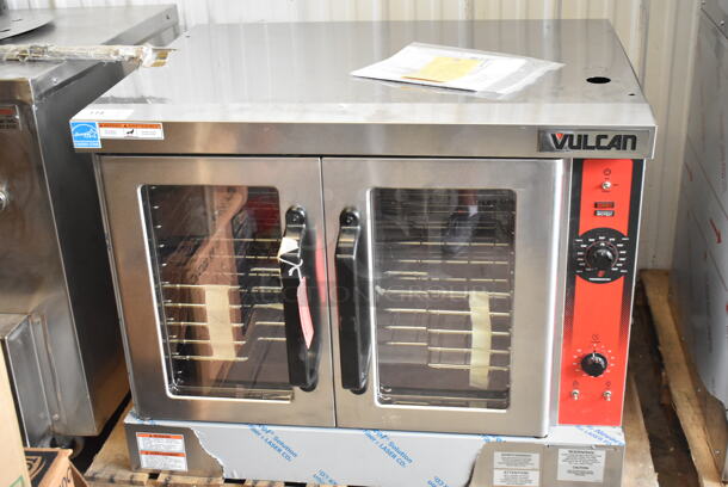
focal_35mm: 46
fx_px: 941
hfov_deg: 42.3
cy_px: 244
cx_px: 364
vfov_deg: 29.0
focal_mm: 31
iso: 2500
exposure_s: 1/125
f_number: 4.2
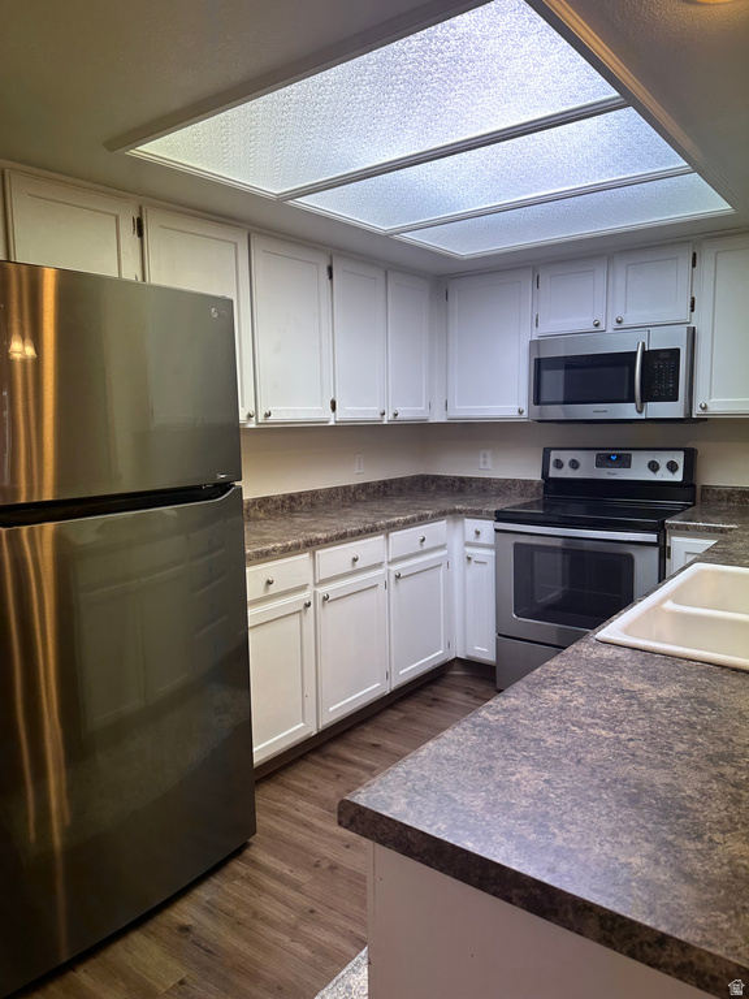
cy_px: 500
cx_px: 374
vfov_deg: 71.6
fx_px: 692
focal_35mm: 24
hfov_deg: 56.8
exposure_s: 1/120
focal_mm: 6.86
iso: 100
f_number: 1.78
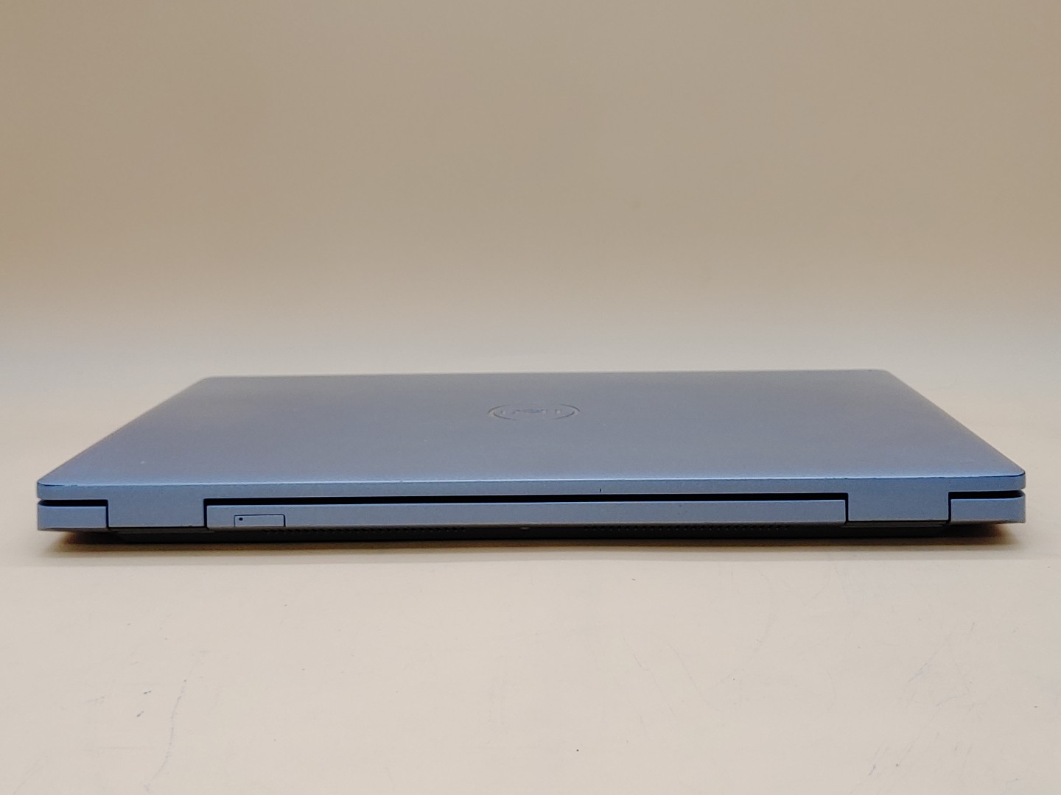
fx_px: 1257
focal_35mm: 41
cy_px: 398
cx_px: 530
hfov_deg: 45.8
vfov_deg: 35.1
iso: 50
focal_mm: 4.36
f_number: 1.8
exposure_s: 1/110
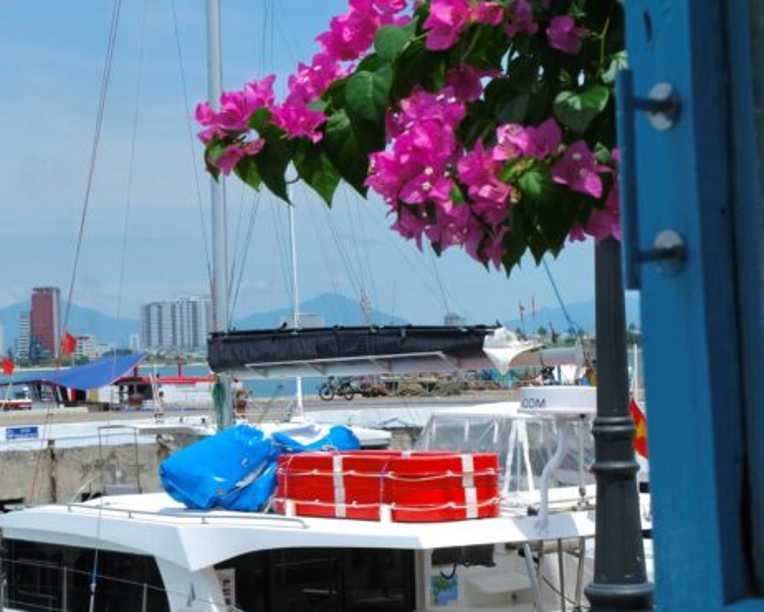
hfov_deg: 24.0
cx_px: 236
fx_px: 1787
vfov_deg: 19.4
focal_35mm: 79
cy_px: 346
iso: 800
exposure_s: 1/2500
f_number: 8
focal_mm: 25.1
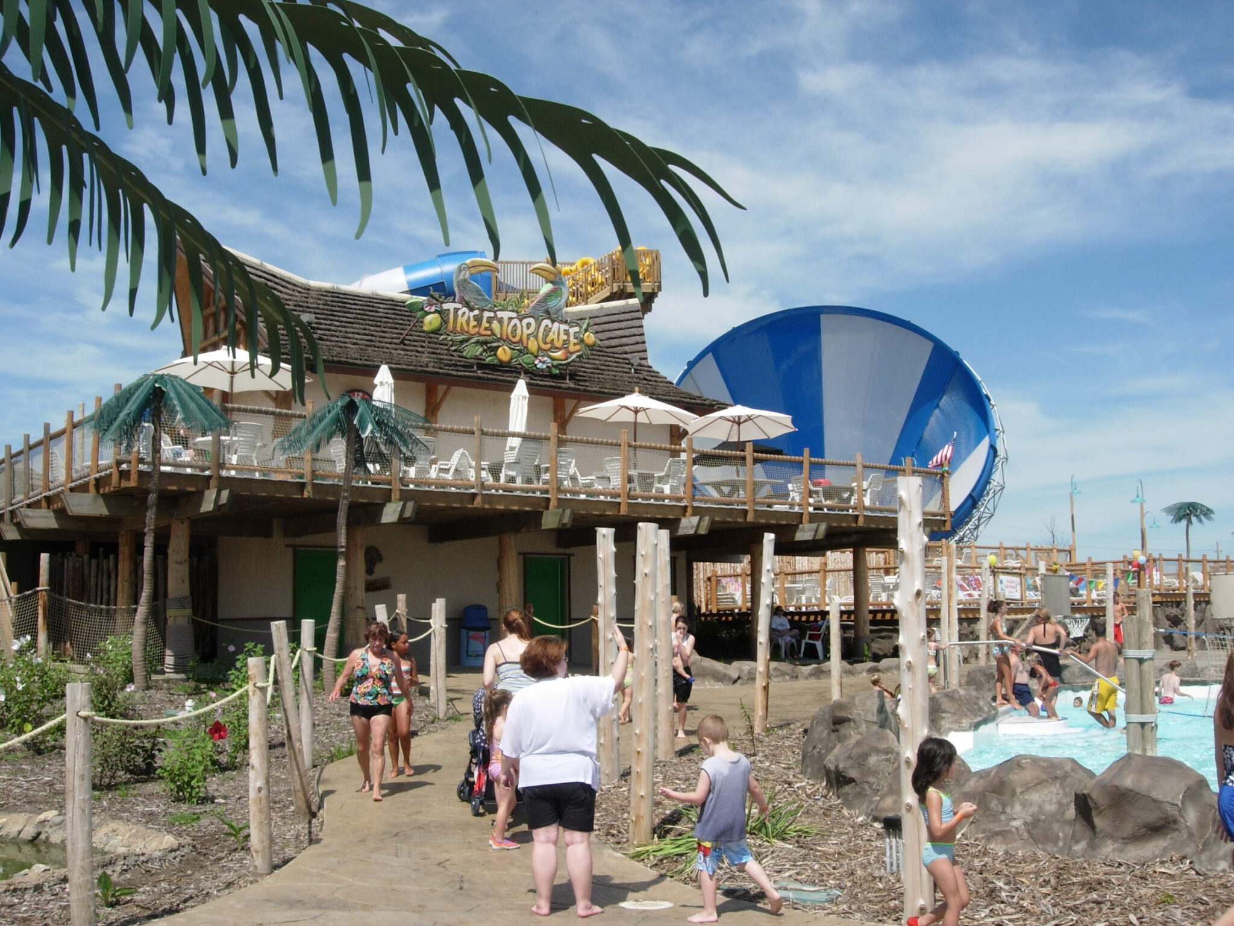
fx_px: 1355
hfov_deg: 49.0
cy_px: 463
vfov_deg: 37.7
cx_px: 617
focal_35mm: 38
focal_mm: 7.8
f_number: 4.8
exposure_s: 1/912
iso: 79
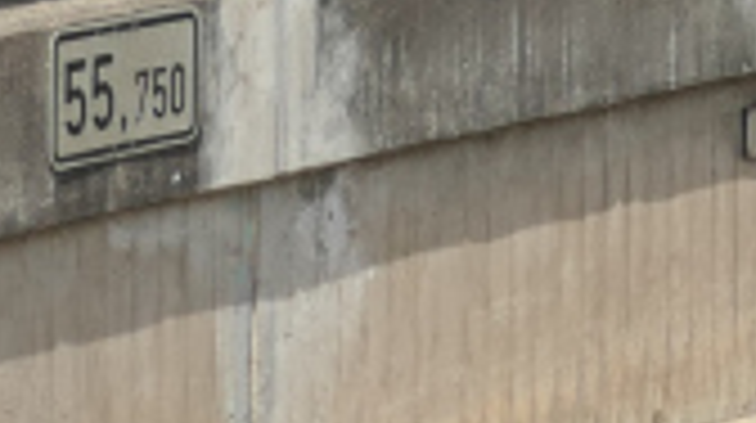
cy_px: -862
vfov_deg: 2.9
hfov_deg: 5.0
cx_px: 2205
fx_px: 8289
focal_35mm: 414
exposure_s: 1/800
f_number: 5
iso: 125
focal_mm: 18.7
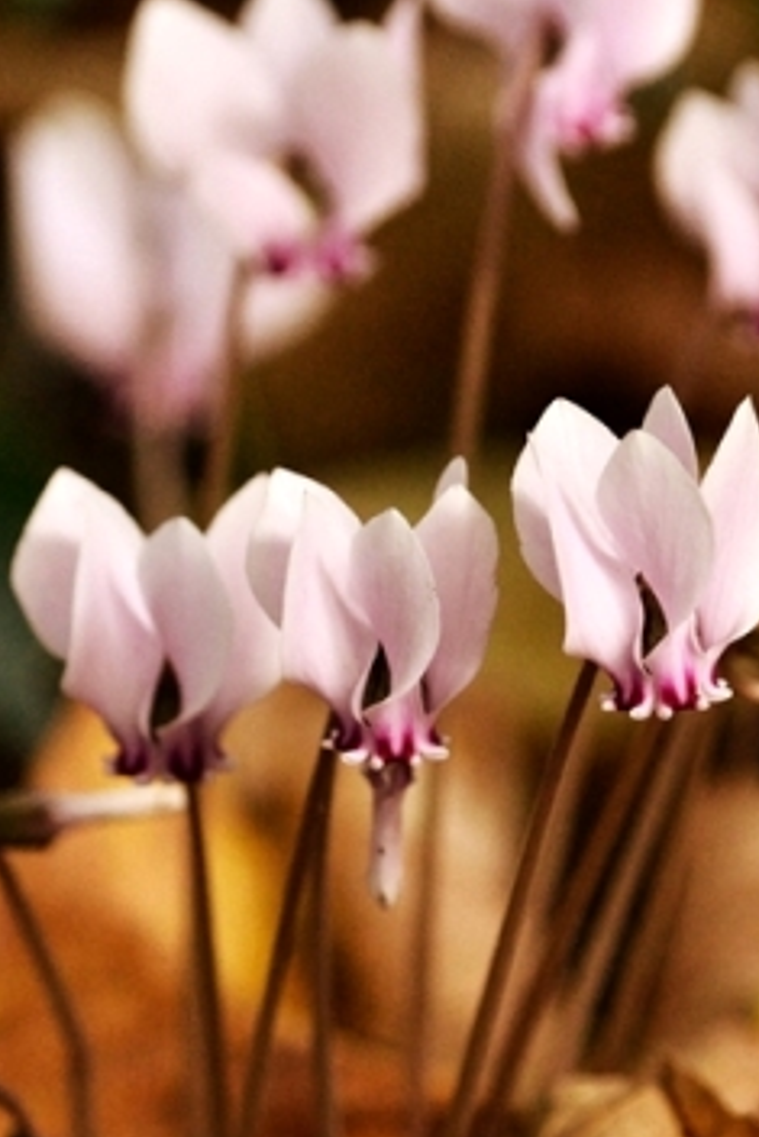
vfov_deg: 3.4
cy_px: 646
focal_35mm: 614
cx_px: 520
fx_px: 19397
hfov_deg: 2.2
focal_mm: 180
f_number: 5
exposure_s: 1/250
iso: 800
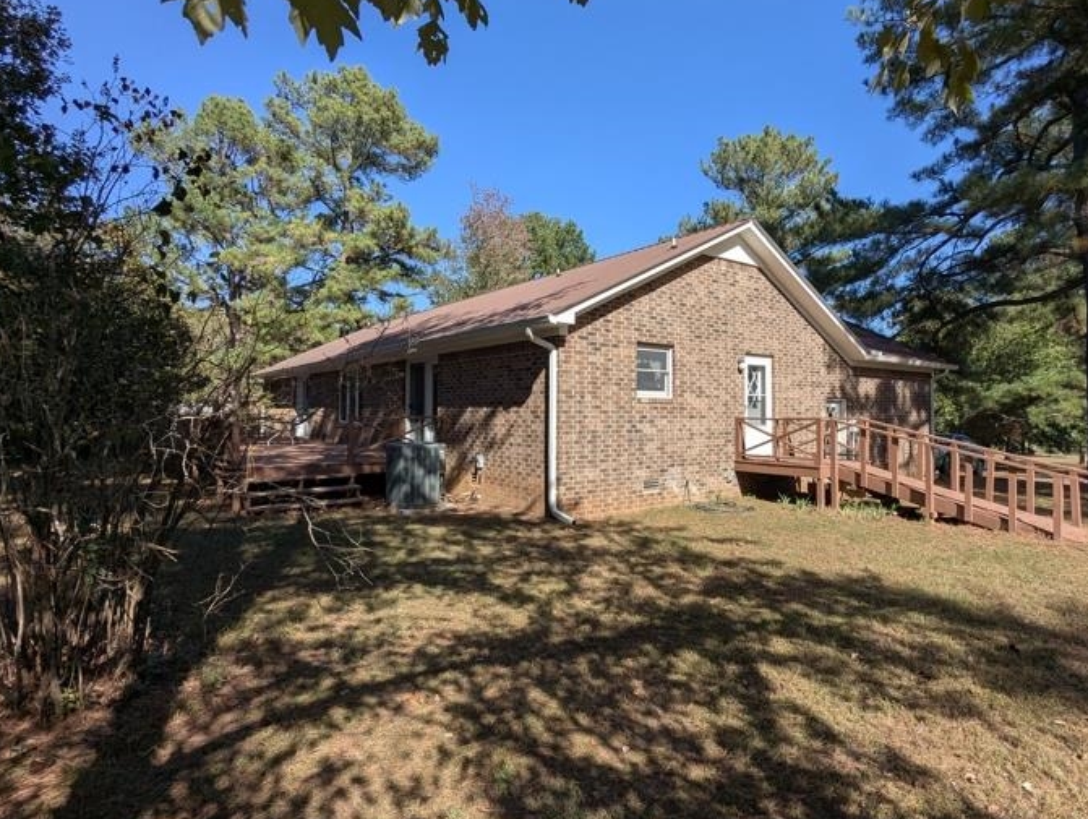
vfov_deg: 68.8
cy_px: 388
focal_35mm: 19
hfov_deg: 84.3
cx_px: 604
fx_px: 598
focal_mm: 2.35
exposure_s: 1/1408
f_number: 2.2
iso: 54
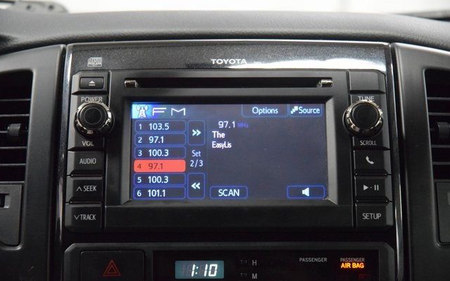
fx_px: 1324
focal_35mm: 108
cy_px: 151
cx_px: 224
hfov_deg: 19.3
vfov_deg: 12.1
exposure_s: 1/80
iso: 6400
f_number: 4.5
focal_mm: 70
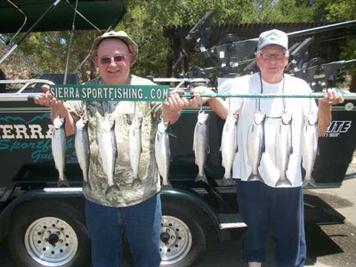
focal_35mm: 32
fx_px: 329
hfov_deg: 56.8
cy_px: 134
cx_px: 178
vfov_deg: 44.2
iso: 80
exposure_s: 1/640
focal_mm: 5.7
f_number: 2.9
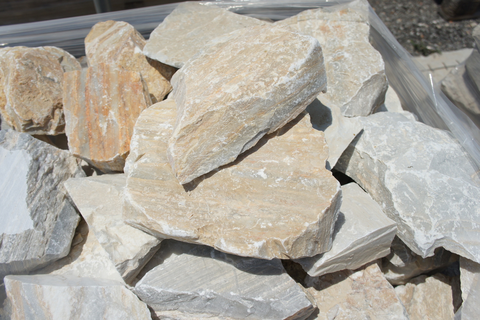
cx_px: 240
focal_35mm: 32
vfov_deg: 41.7
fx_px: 420
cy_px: 160
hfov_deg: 59.5
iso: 200
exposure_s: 1/3200
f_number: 5
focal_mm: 21
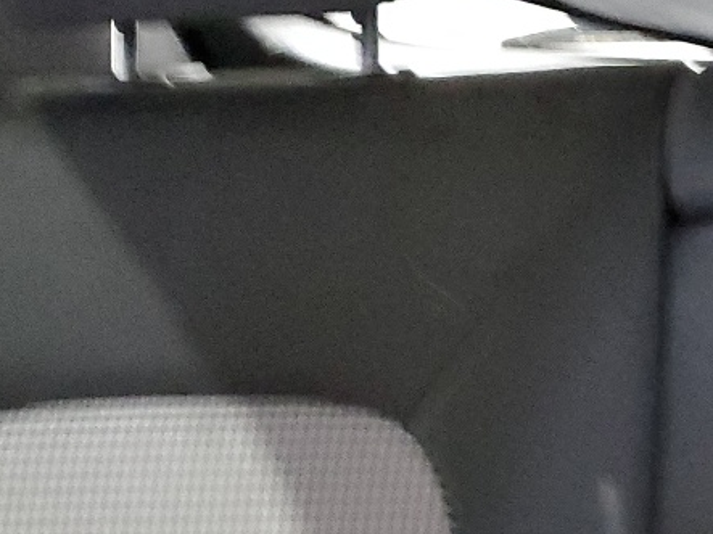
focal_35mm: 94
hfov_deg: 19.3
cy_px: 486
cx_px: 921
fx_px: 1936
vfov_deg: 15.5
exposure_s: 1/9
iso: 998
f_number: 1.5
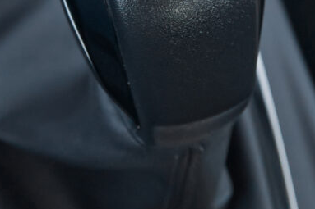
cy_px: -23
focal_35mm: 91
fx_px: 796
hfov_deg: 22.4
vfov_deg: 14.6
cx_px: 141
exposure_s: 1/125
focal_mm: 22.8
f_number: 7.1
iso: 2000
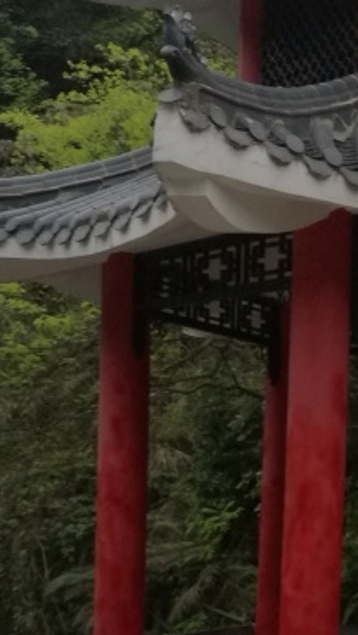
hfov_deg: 14.1
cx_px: 491
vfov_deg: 25.5
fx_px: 1381
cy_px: 484
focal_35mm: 82
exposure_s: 1/33.3
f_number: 2
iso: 200
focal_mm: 4.04
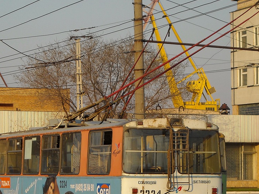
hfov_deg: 13.5
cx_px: 99
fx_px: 1092
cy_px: 126
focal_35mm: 146
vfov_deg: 10.2
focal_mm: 17.1
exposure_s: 1/272
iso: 64
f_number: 4.7
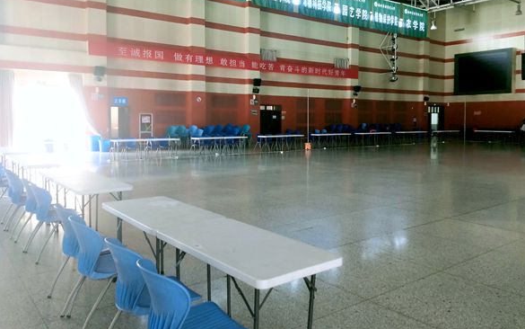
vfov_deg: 49.1
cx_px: 268
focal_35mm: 25
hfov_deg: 72.5
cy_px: 138
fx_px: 358
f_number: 1.7
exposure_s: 1/50
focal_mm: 3.99
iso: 244
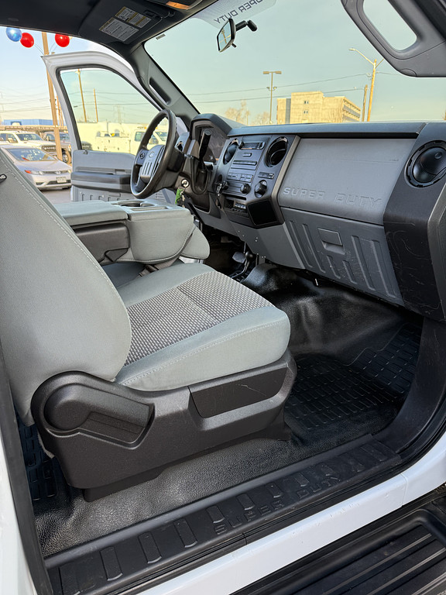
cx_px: 223
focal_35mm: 24
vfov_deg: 71.6
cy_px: 298
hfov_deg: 56.8
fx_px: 412
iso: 100
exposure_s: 1/251
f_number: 1.78
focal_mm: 6.76
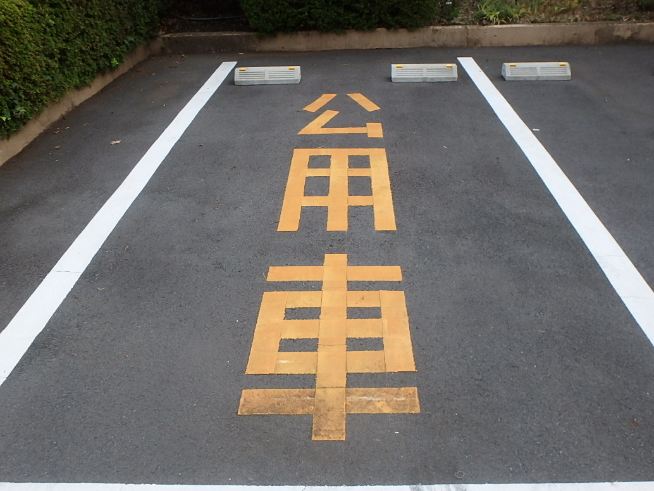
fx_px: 491
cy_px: 270
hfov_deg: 67.2
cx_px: 349
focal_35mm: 26
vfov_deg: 53.0
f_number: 3.5
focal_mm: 3.7
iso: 125
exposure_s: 1/640
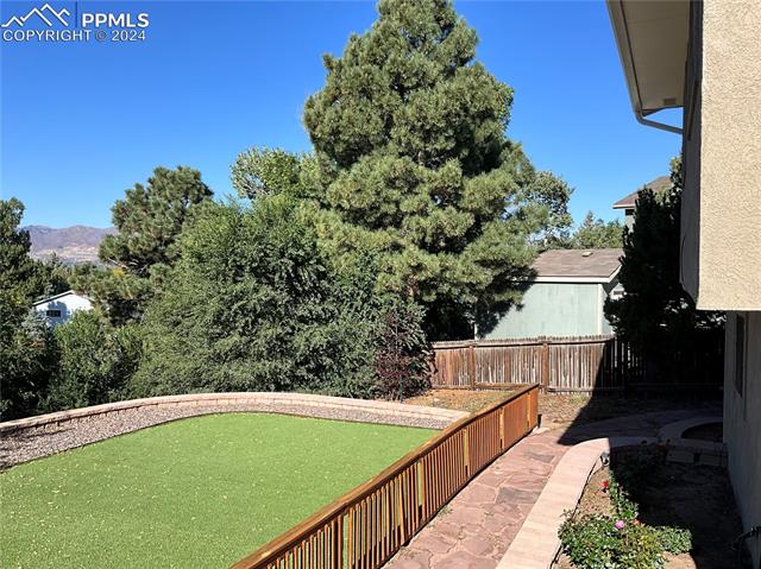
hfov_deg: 61.7
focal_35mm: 29
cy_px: 284
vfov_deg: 48.2
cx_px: 380
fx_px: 637
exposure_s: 1/1342
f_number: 1.8
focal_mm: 3
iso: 25
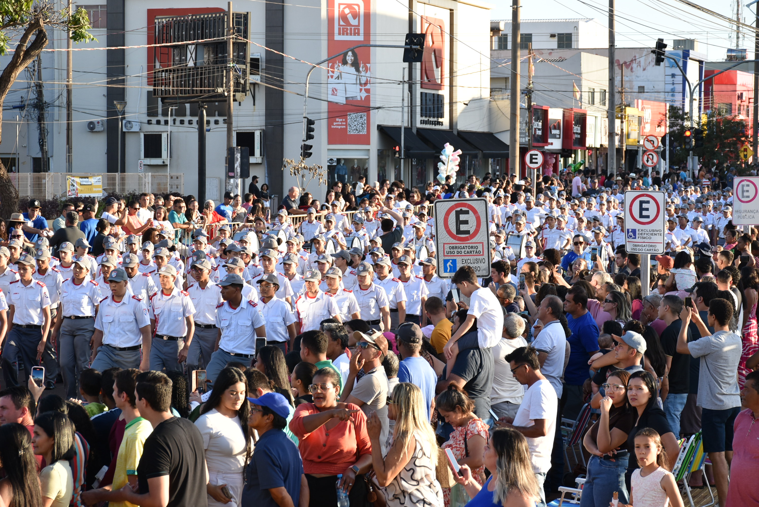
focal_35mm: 105
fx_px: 2215
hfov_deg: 19.4
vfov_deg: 13.1
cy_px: 254
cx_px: 380
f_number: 8
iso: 360
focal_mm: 70
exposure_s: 1/250
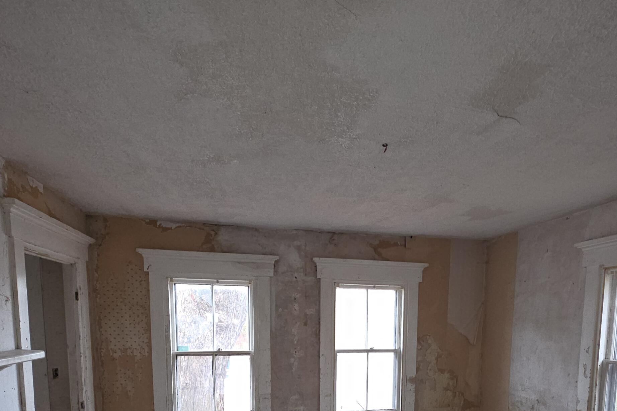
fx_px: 377
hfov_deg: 78.2
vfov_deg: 51.0
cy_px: 366
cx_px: 347
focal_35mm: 22
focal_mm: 2.2
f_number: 1.9
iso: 125
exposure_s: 1/60
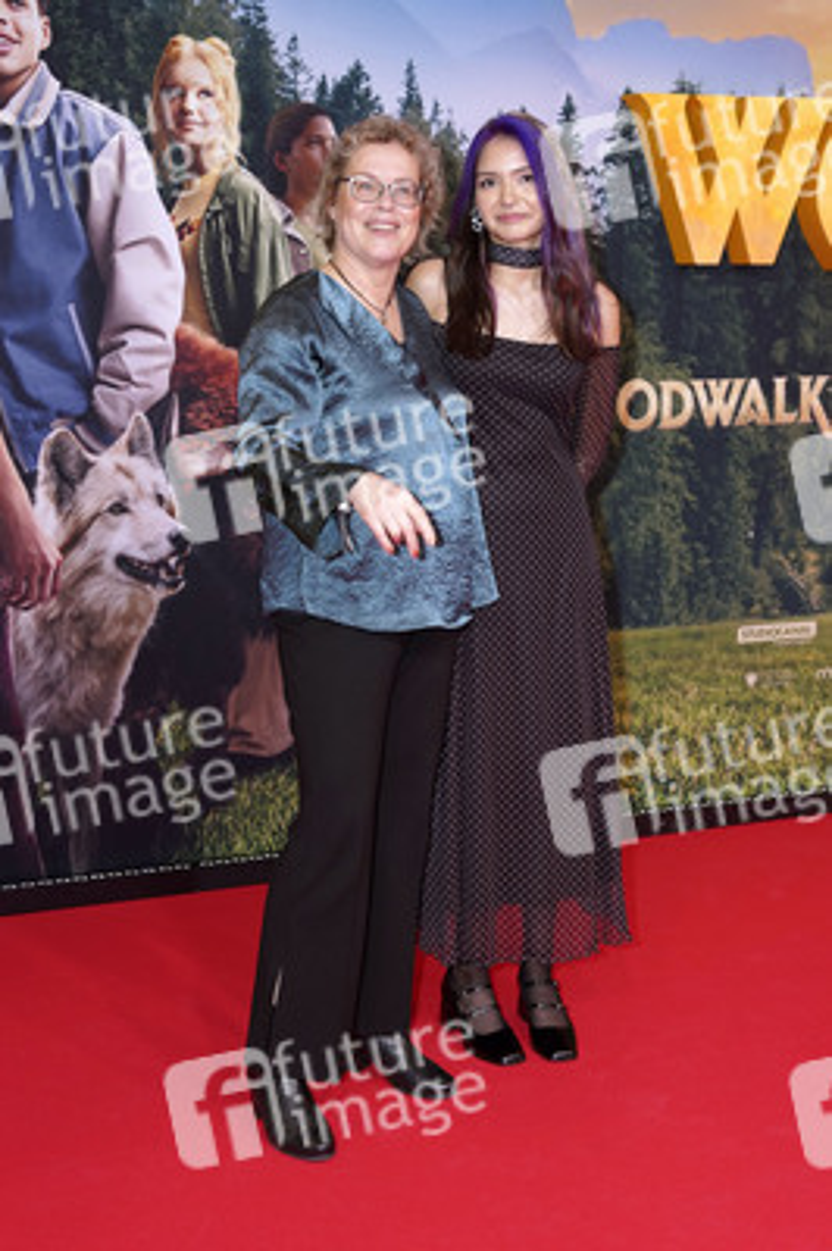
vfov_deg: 41.1
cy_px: 626
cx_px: 416
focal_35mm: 48
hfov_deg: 28.0
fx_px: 1667
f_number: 5
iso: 1250
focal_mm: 48
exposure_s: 1/250
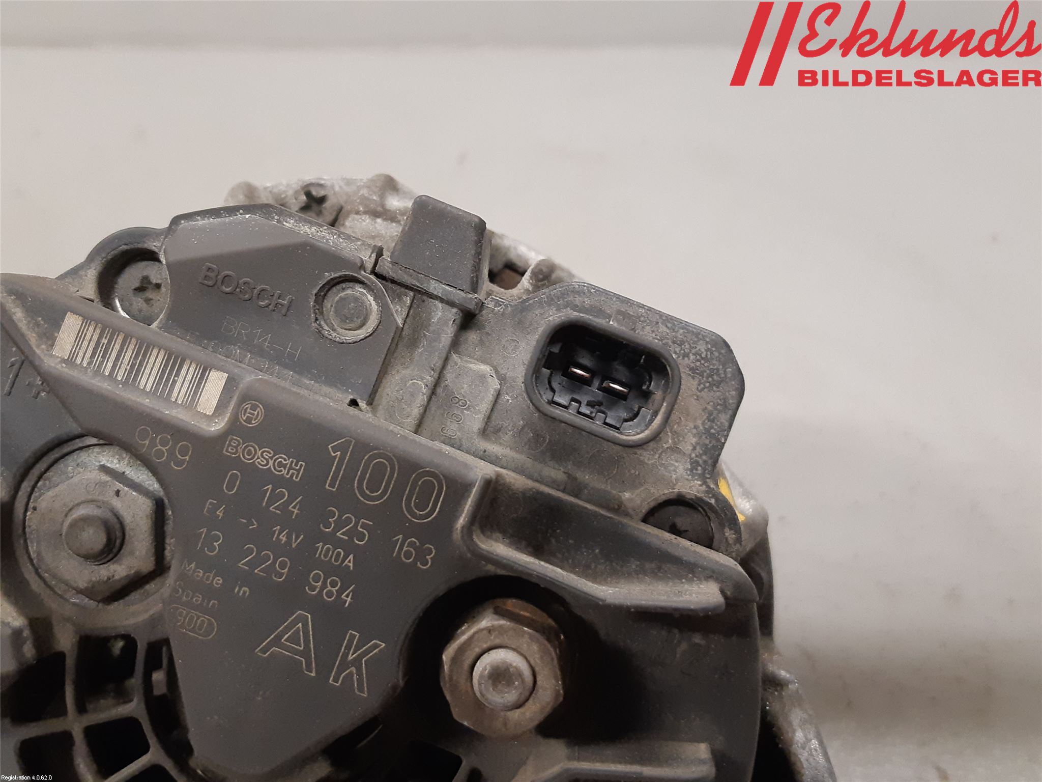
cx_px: 521
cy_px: 391
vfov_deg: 53.1
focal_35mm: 26
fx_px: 783
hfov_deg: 67.3
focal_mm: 3.93
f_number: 1.7
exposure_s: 1/50
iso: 200
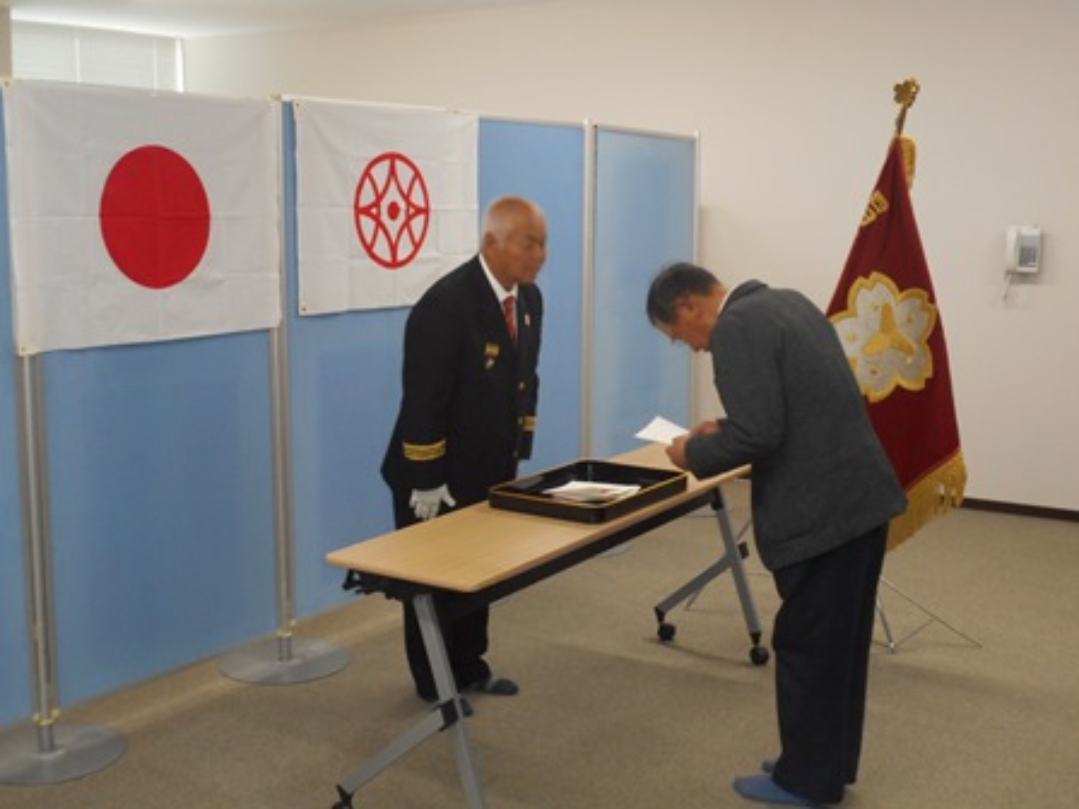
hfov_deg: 42.9
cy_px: 404
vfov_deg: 32.9
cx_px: 540
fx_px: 1372
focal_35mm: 44
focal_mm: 7.9
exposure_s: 1/30
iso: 360
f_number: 4.7
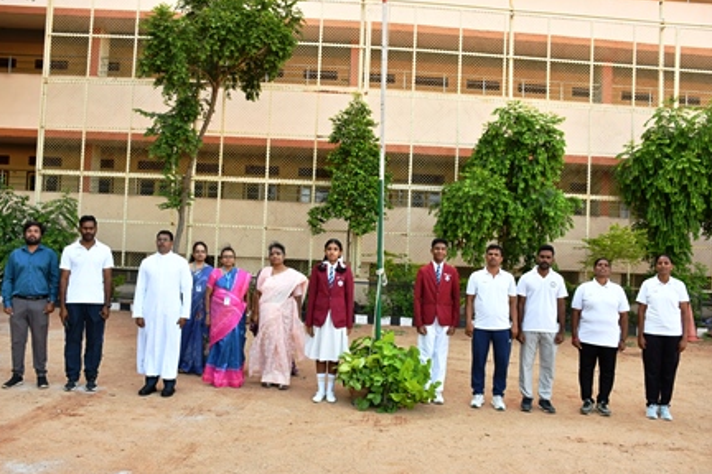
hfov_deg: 65.5
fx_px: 554
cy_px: 241
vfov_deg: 46.4
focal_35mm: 28
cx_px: 344
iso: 500
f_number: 5
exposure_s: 1/320
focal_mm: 18
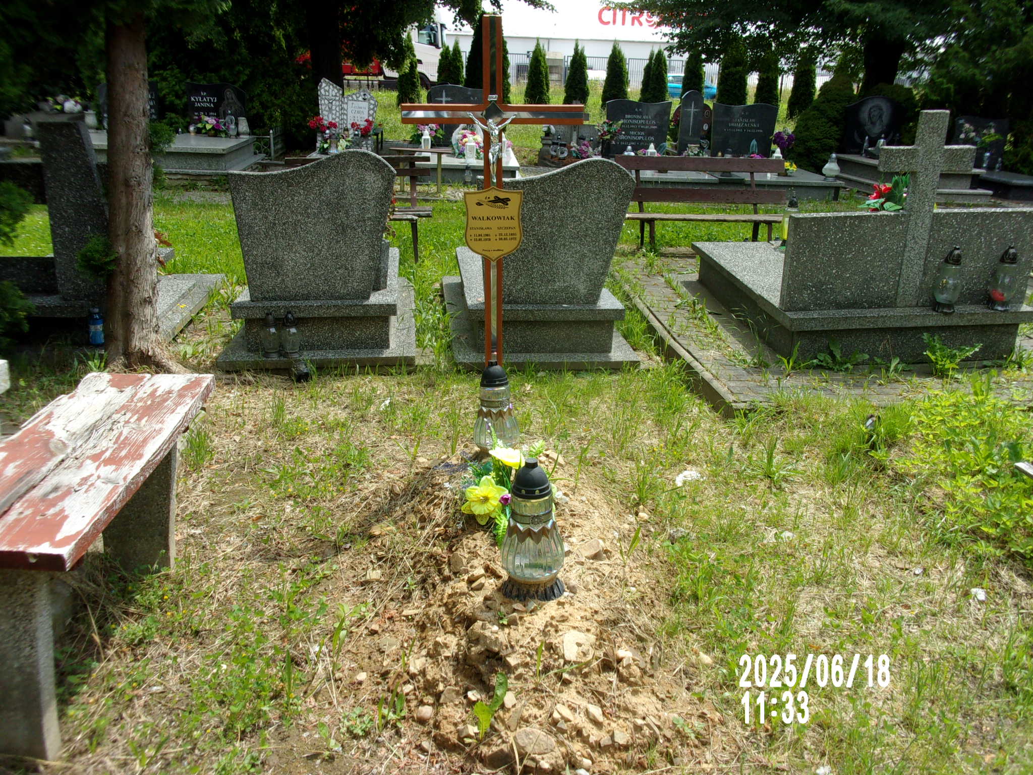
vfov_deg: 49.7
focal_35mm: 28
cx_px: 516
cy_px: 388
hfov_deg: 63.4
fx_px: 836
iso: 80
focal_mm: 5.1
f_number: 10.8
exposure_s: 1/38
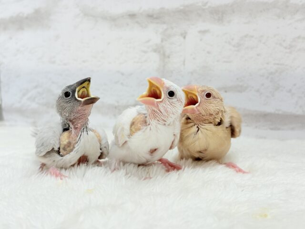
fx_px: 458
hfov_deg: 36.8
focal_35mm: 52
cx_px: 152
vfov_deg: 28.0
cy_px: 114
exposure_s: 1/50
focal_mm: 5.96
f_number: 1.6
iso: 40
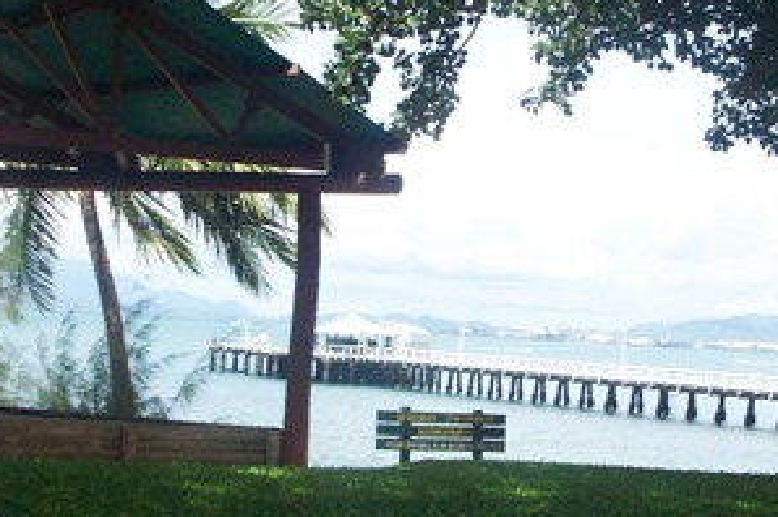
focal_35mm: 94
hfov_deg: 21.7
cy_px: 283
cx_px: 339
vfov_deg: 14.5
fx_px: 2029
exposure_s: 1/125
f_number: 9.5
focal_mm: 7.5
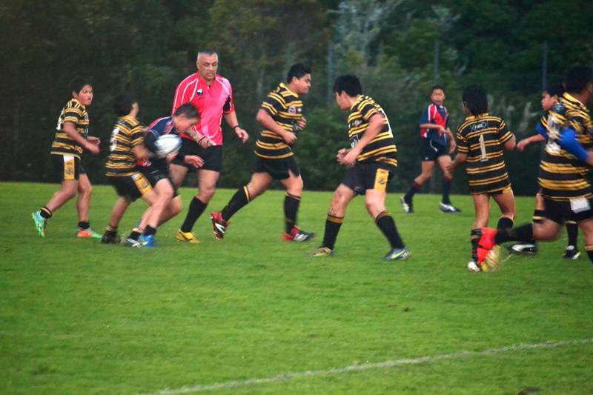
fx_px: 4076
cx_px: 296
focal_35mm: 248
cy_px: 198
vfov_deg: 5.5
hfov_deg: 8.3
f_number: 5.3
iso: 3200
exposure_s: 1/60
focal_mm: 165
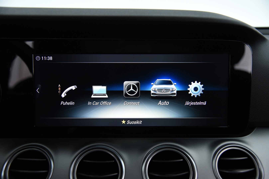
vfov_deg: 33.4
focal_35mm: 40
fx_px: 299
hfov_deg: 48.4
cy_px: 90
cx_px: 134
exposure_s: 1/80
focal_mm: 40
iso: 4000
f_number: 4
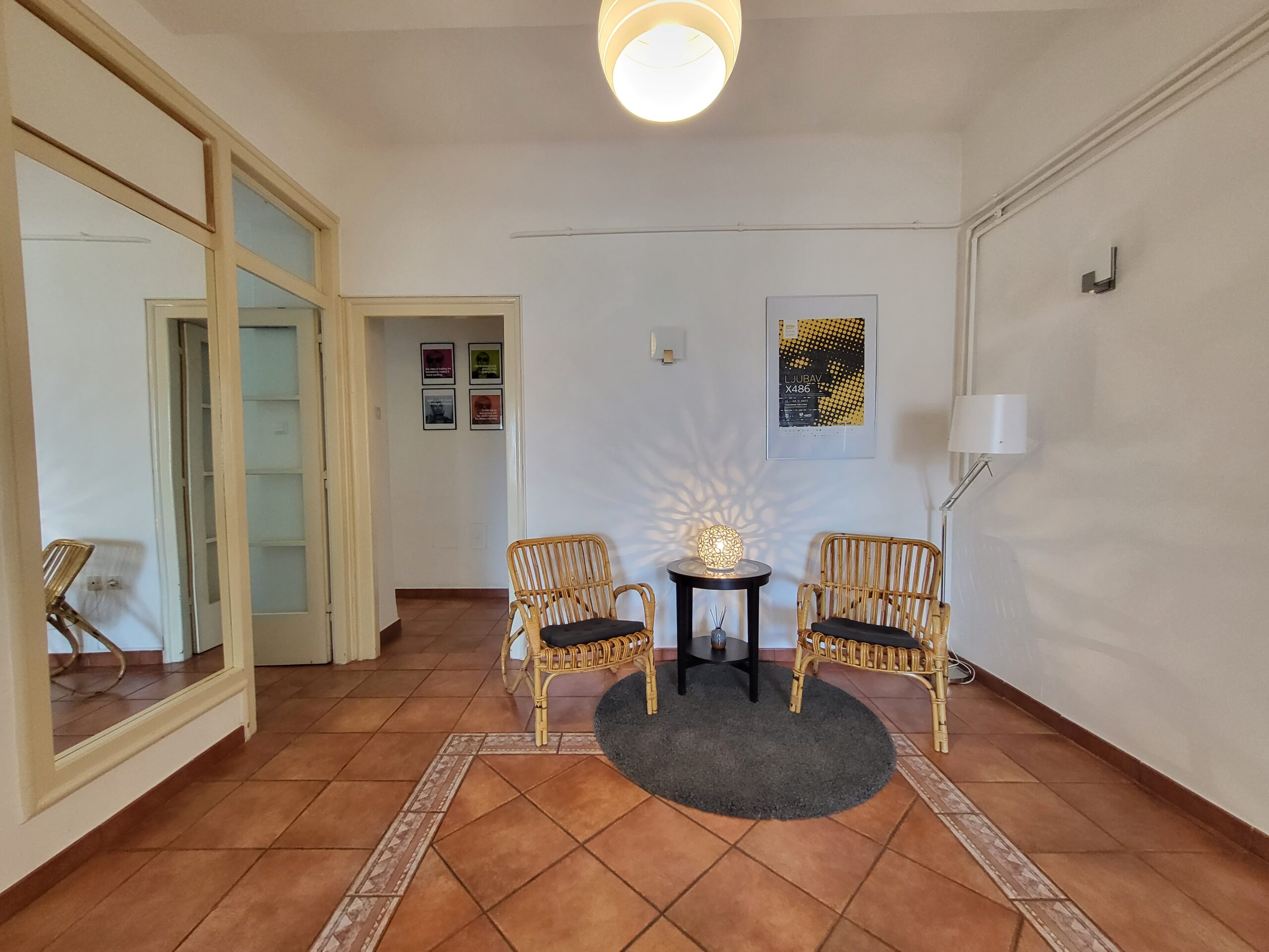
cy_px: 476
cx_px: 634
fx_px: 477
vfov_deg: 89.9
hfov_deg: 106.2
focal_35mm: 13
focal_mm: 1.74
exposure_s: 1/50
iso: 400
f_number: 2.2
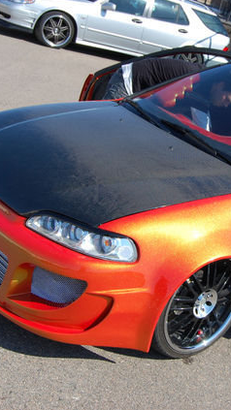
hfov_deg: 20.5
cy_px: 205
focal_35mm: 57
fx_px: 621
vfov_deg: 36.6
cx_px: 220
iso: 200
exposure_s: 1/320
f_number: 9
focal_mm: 24
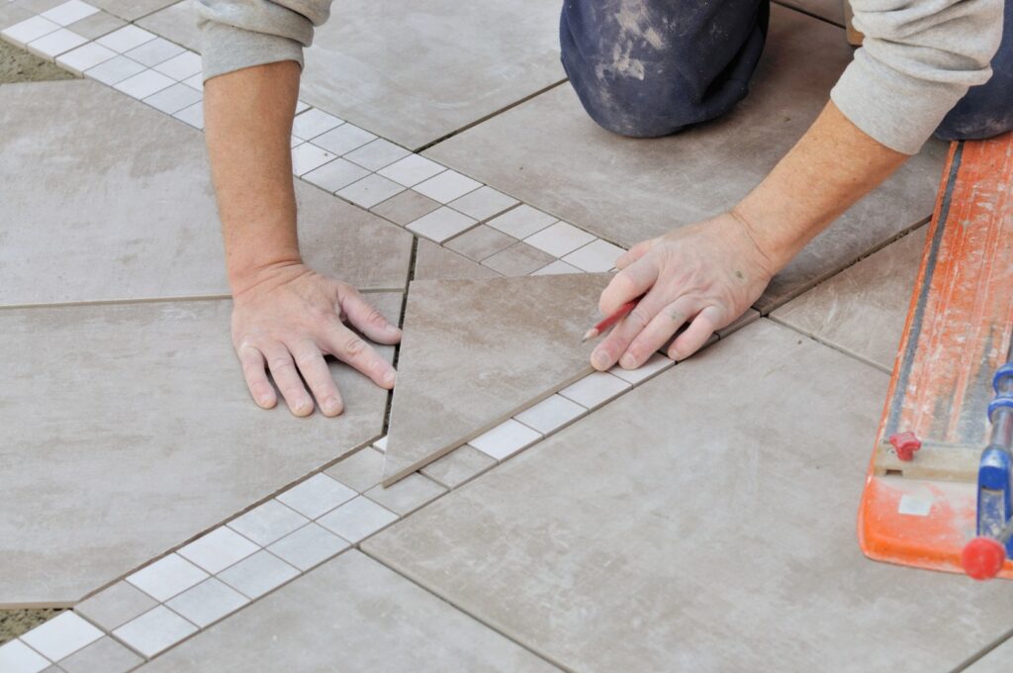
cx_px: 506
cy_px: 336
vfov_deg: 13.0
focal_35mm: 105
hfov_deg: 19.5
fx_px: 2951
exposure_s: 1/400
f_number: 5
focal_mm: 70
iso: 200
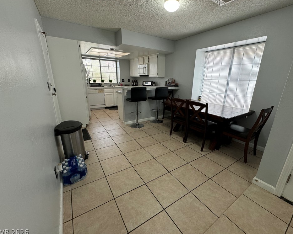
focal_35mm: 15
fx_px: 130
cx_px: 155
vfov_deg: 84.0
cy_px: 117
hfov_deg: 96.7
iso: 250
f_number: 2.2
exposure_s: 1/120
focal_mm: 2.22
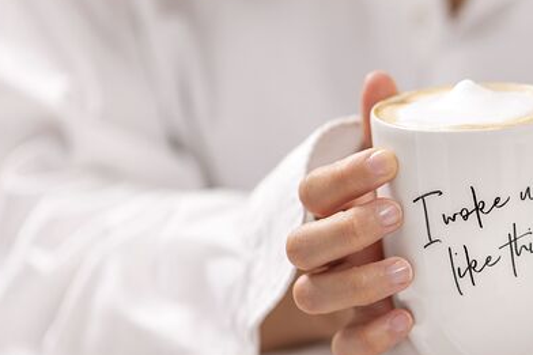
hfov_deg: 10.8
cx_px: 550
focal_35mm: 188
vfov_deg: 7.3
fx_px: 2782
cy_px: 267
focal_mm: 85
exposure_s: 1/320
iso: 320
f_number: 1.8
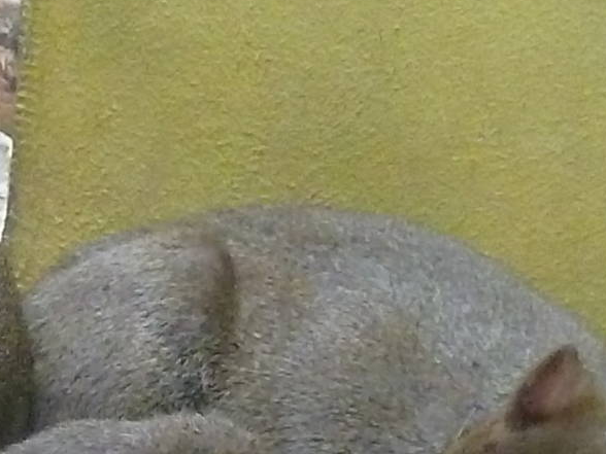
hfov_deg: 6.4
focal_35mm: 310
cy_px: 561
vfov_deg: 4.8
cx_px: -24
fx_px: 5427
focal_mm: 20.4
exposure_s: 1/60
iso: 3200
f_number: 3.5
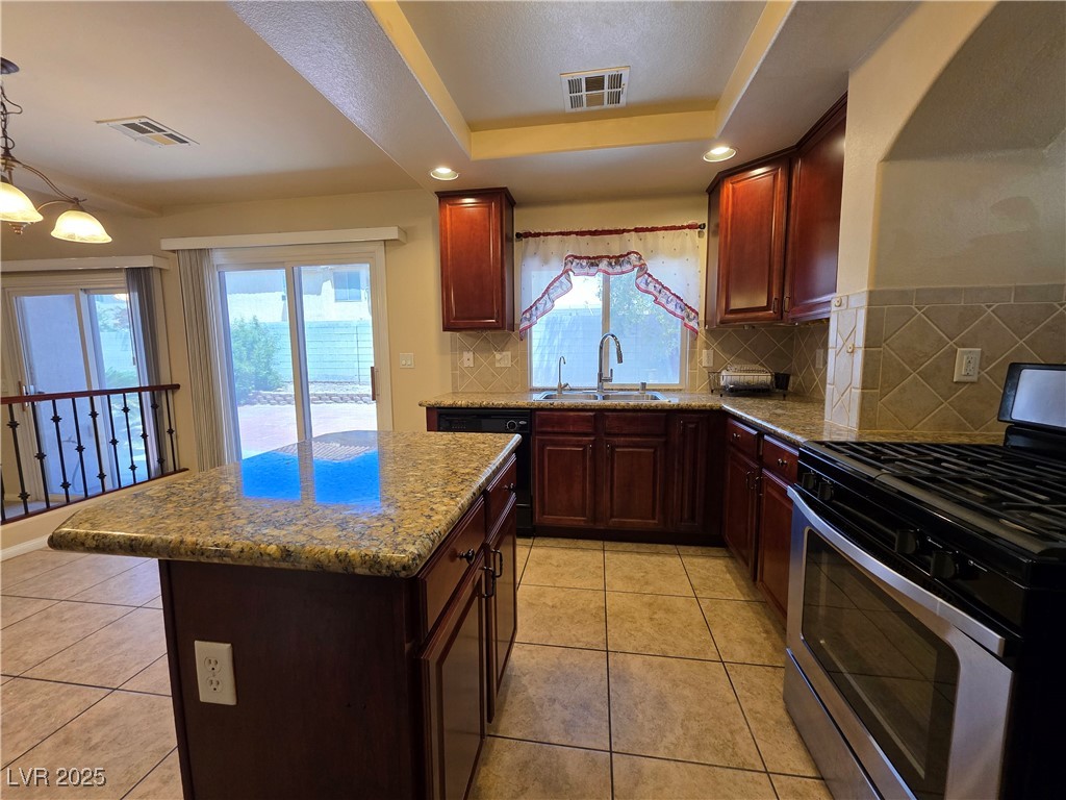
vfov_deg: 89.9
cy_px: 400
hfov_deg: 106.2
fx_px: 400
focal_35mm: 13
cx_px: 533
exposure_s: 1/120
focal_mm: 2.2
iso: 250
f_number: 1.9
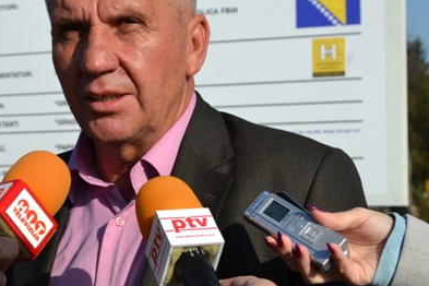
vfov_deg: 12.4
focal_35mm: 110
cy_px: 84
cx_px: 133
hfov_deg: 18.6
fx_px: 1309
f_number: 9
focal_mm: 45
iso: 100
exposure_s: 1/320
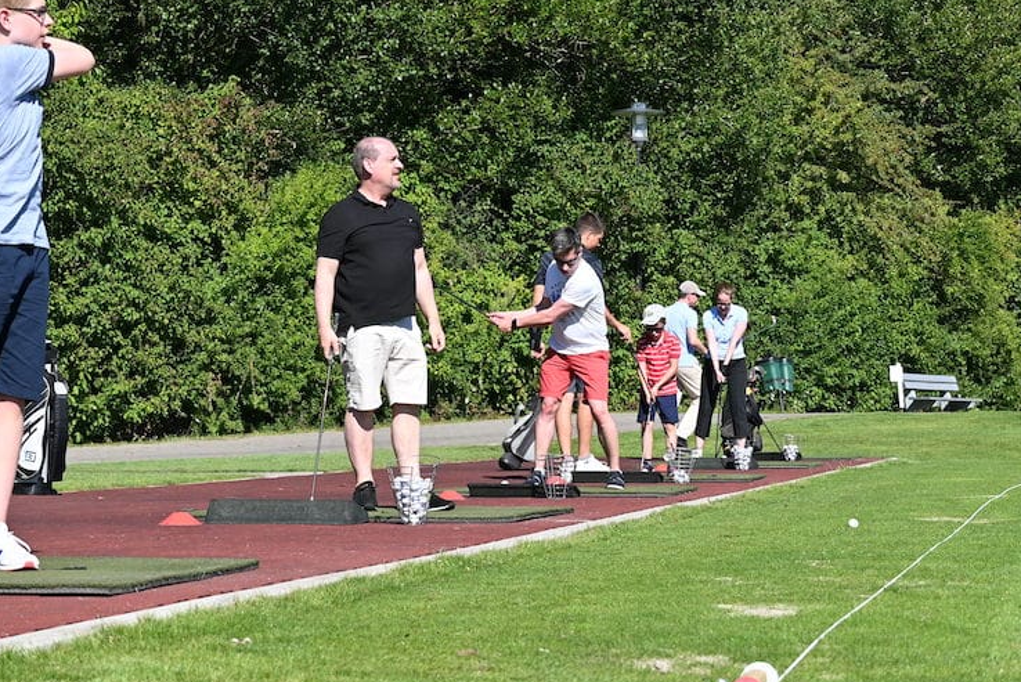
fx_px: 2951
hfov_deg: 19.6
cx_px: 412
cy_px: 333
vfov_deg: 13.2
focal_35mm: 104
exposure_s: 1/400
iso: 100
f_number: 7.1
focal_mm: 50
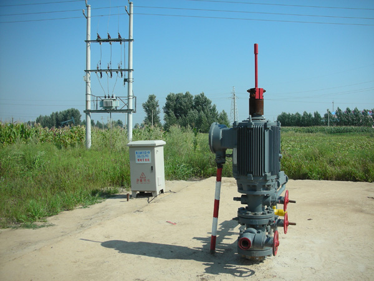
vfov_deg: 40.7
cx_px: 187
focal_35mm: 35
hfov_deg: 52.6
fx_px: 378
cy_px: 140
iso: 50
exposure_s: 1/101
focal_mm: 5.8
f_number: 8.5
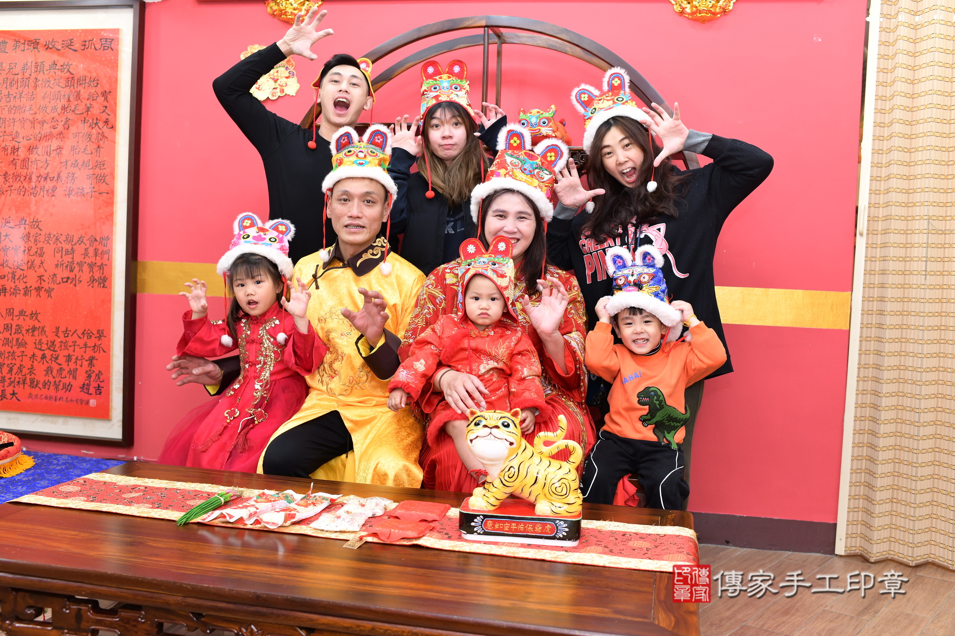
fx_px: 928
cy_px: 318
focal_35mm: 35
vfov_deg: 37.9
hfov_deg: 54.4
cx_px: 478
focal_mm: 35
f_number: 4.5
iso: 800
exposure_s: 1/200
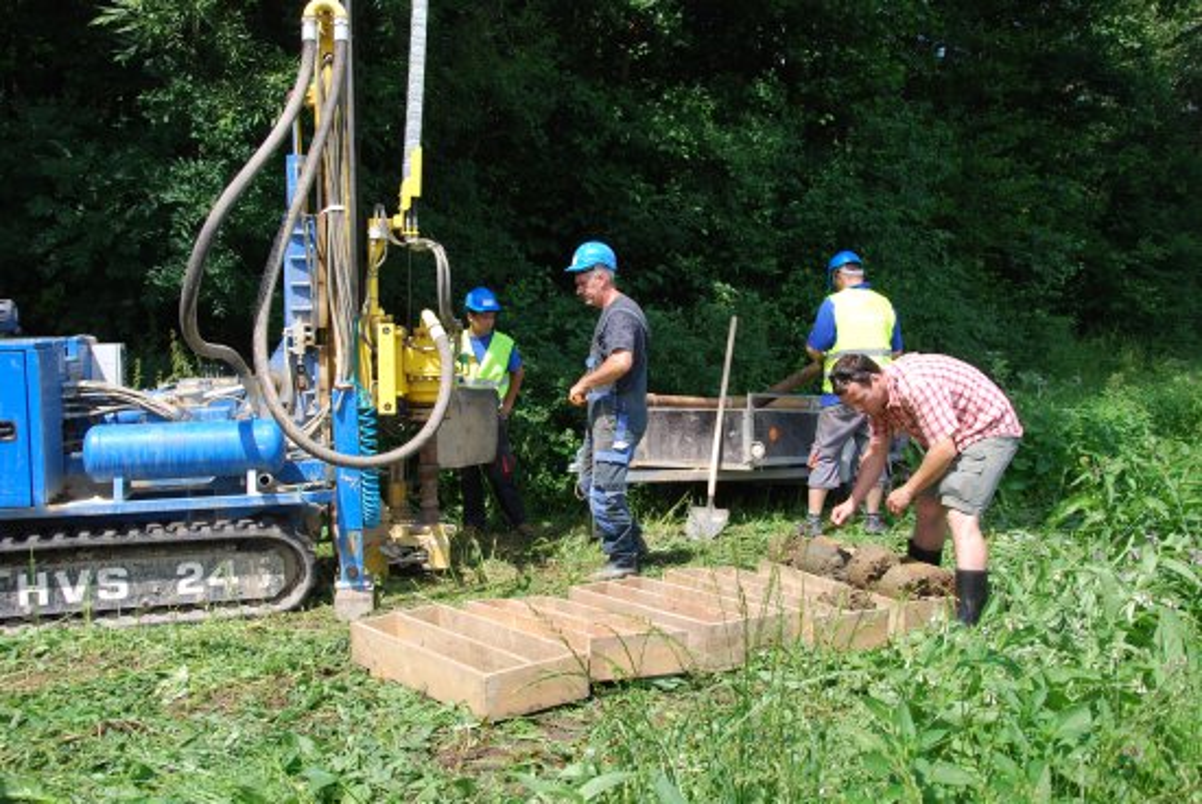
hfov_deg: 53.1
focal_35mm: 36
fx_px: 1203
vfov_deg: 37.0
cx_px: 601
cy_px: 402
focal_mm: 24
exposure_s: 1/160
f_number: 6.3
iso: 100
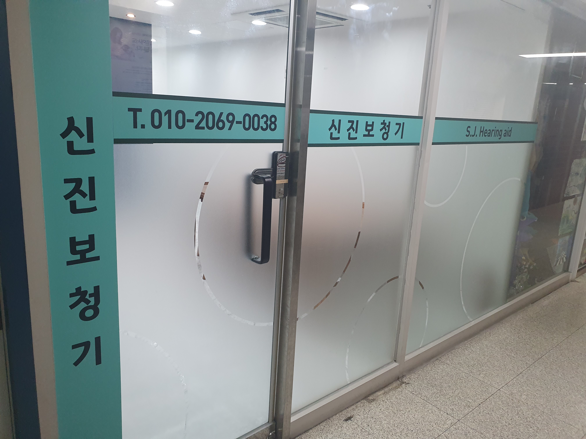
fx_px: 440
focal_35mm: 26
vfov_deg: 53.1
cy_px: 220
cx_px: 293
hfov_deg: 67.3
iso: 250
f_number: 2.4
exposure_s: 1/120
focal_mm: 4.32
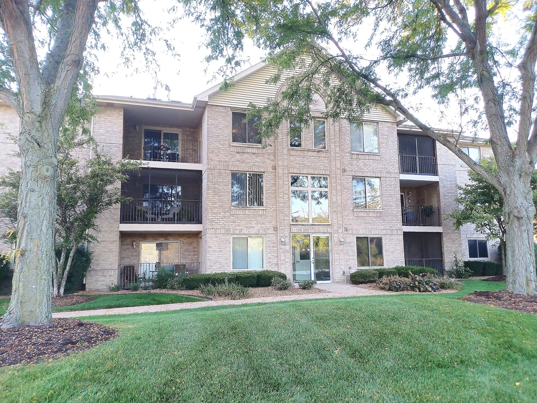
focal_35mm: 25
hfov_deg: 69.4
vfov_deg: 54.9
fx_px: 388
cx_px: 268
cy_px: 202
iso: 64
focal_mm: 4.6
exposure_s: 1/60
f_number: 1.8
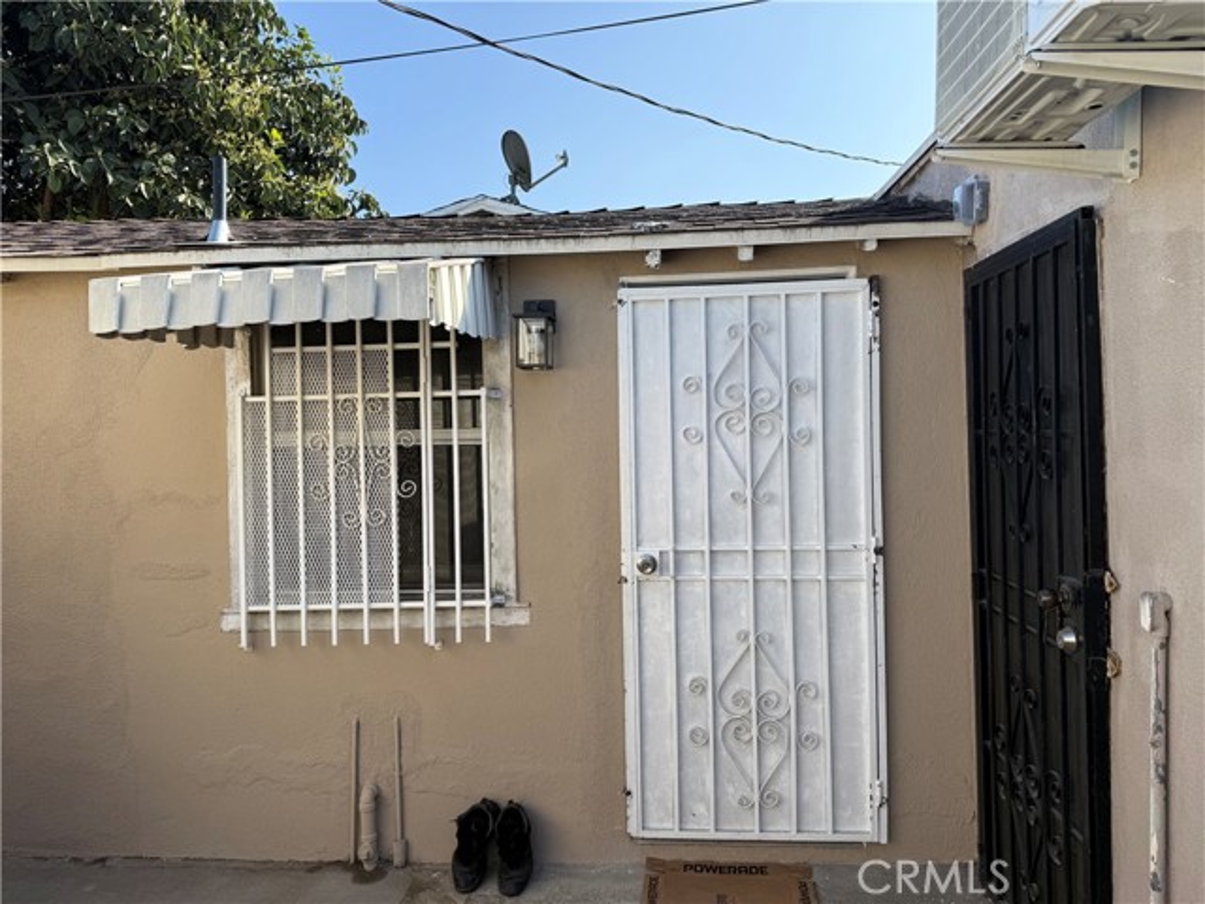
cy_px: 452
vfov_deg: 56.8
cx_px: 602
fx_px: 835
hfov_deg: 71.6
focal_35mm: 24
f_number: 1.78
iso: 80
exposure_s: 1/1812
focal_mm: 6.76
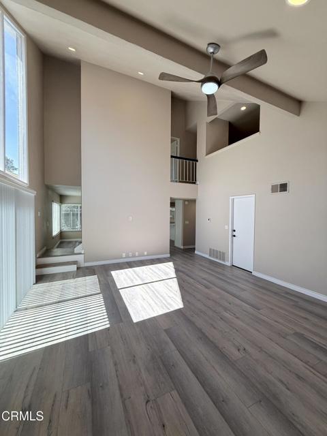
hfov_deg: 85.7
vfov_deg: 102.1
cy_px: 218
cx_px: 164
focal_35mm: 14
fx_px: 176
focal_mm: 2.22
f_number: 2.2
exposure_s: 1/1001
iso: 100
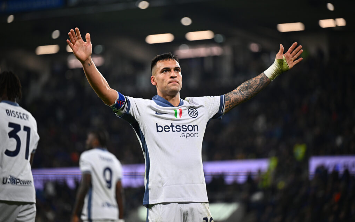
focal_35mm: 205
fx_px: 1983
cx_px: 178
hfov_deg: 10.2
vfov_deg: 6.4
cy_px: 112
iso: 1600
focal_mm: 200
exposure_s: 1/1600
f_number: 2.8
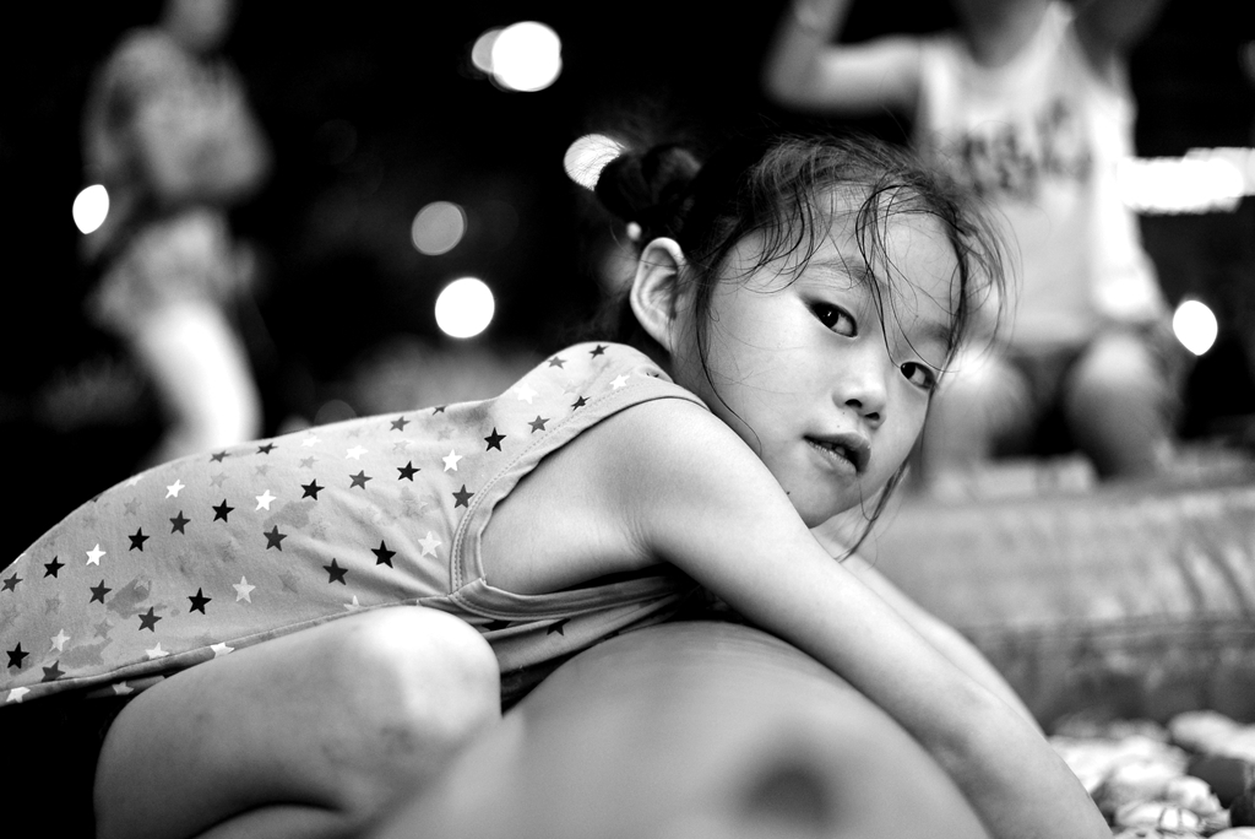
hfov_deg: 39.6
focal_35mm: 50
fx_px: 1744
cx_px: 628
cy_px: 420
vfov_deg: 27.0
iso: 1250
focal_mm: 50
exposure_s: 1/160
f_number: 1.8
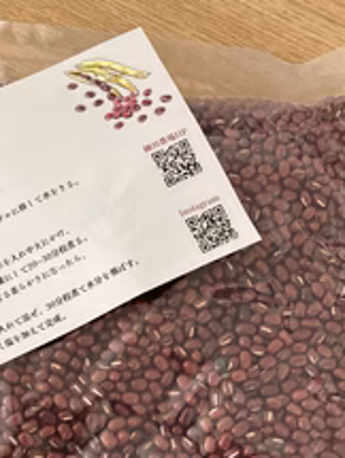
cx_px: 115
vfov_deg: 35.5
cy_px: 369
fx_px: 689
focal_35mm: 52
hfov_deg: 27.9
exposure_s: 1/60
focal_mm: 3.99
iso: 250
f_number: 1.8
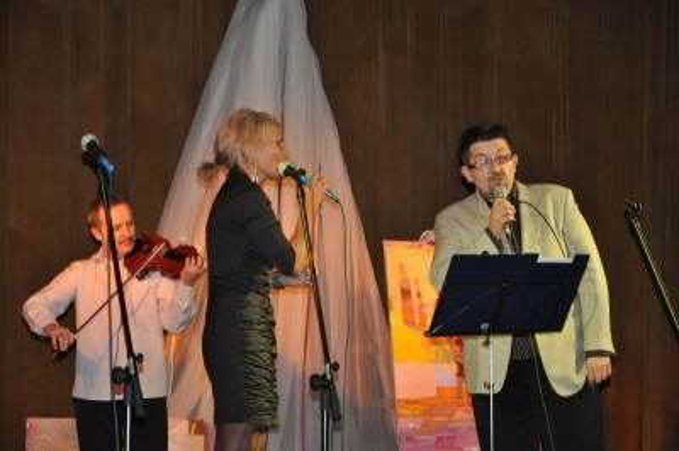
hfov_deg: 18.2
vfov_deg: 12.2
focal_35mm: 112
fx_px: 2120
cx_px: 340
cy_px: 226
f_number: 5.3
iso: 800
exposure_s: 1/60
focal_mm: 75
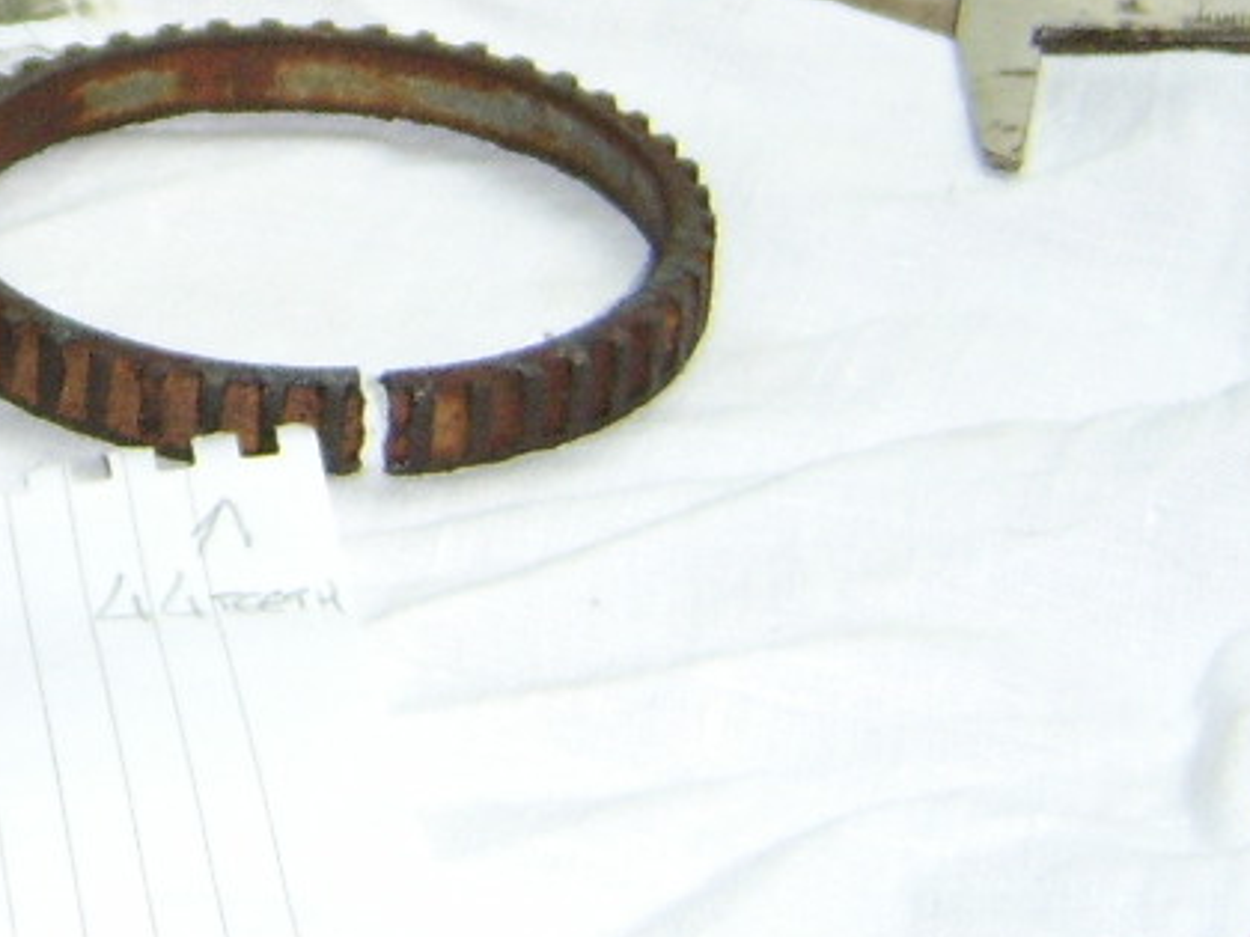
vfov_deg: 12.3
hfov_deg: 16.0
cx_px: -286
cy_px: -190
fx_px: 4261
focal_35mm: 118
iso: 200
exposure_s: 1/30
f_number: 2.7
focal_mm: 8.13
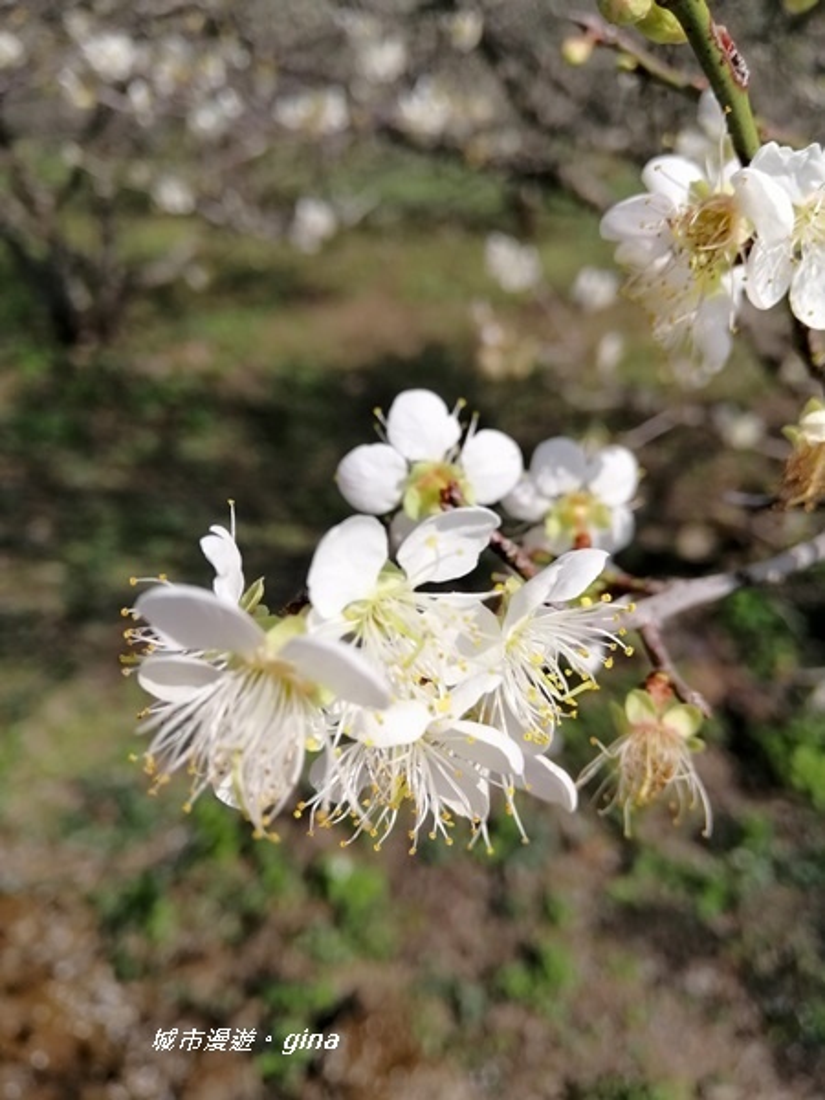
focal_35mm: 26
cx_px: 412
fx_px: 826
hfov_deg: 53.1
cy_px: 550
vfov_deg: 67.3
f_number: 2.2
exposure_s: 1/1012
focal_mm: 3.81
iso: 50
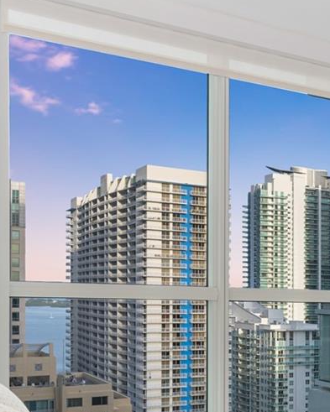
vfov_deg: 35.2
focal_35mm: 52
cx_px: 361
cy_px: 308
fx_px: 635
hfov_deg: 26.8
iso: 100
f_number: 8
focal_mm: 17
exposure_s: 1/60
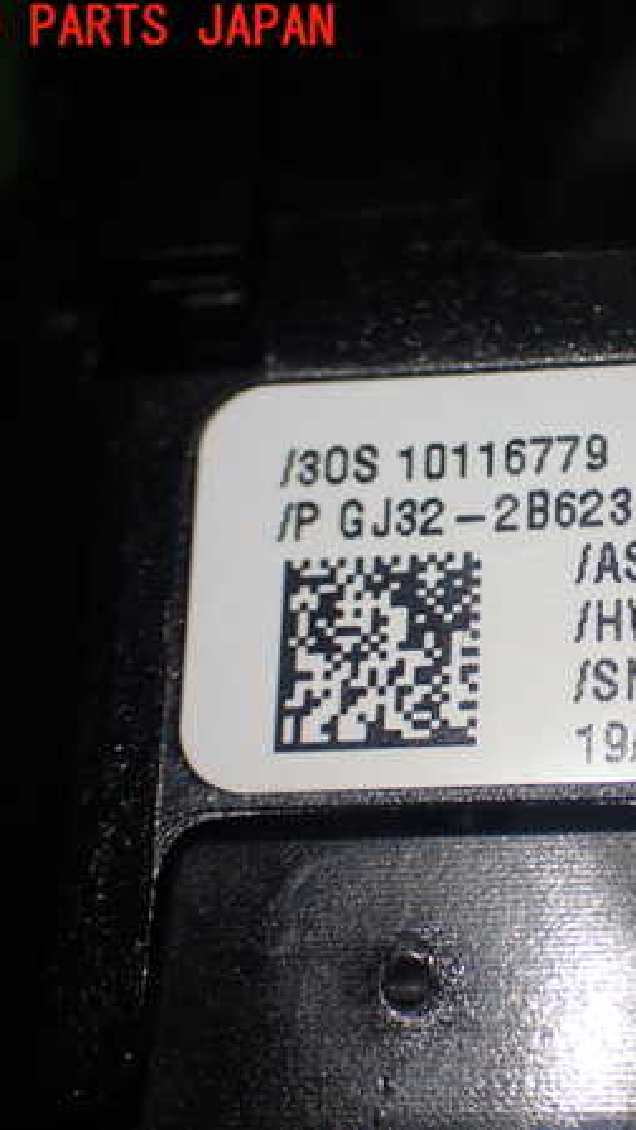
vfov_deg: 29.0
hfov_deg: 16.2
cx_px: 633
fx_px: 2189
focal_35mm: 73
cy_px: 565
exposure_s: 1/100
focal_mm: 9.01
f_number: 3.2
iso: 125
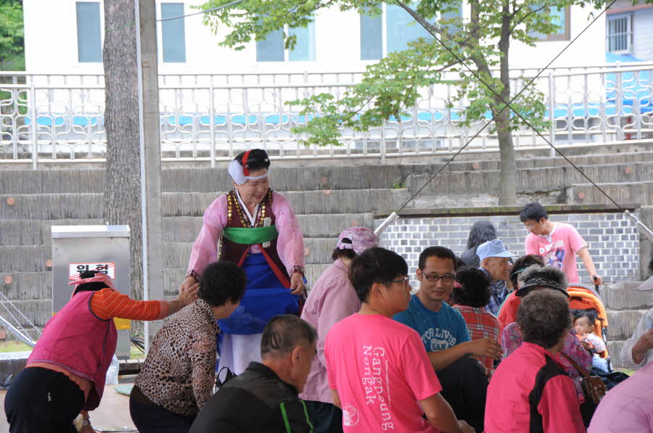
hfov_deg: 17.1
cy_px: 216
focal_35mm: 120
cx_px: 326
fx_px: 2173
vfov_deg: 11.4
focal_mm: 120
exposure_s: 1/125
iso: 640
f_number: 8
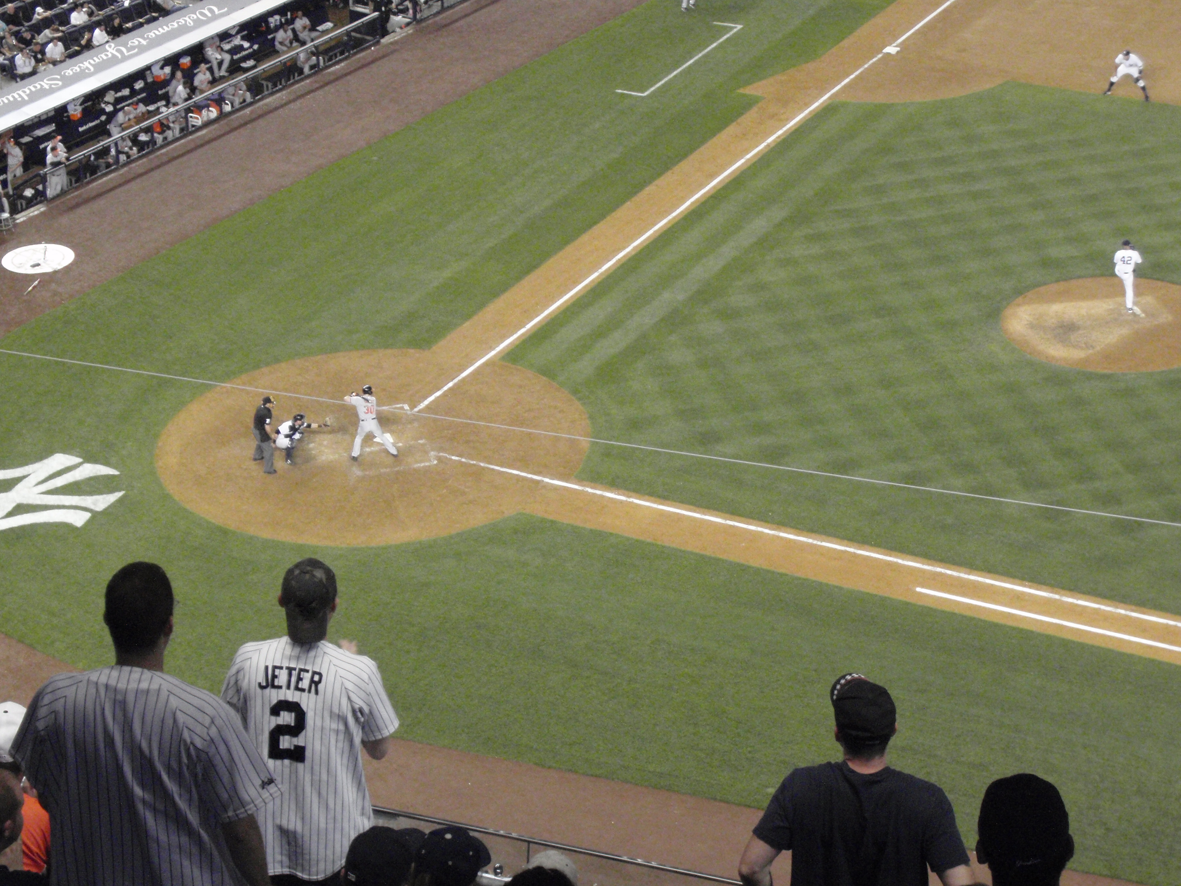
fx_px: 3378
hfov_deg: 19.8
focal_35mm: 99
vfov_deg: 14.9
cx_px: 593
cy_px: 470
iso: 500
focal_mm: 16.25
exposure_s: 1/80
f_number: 4.7
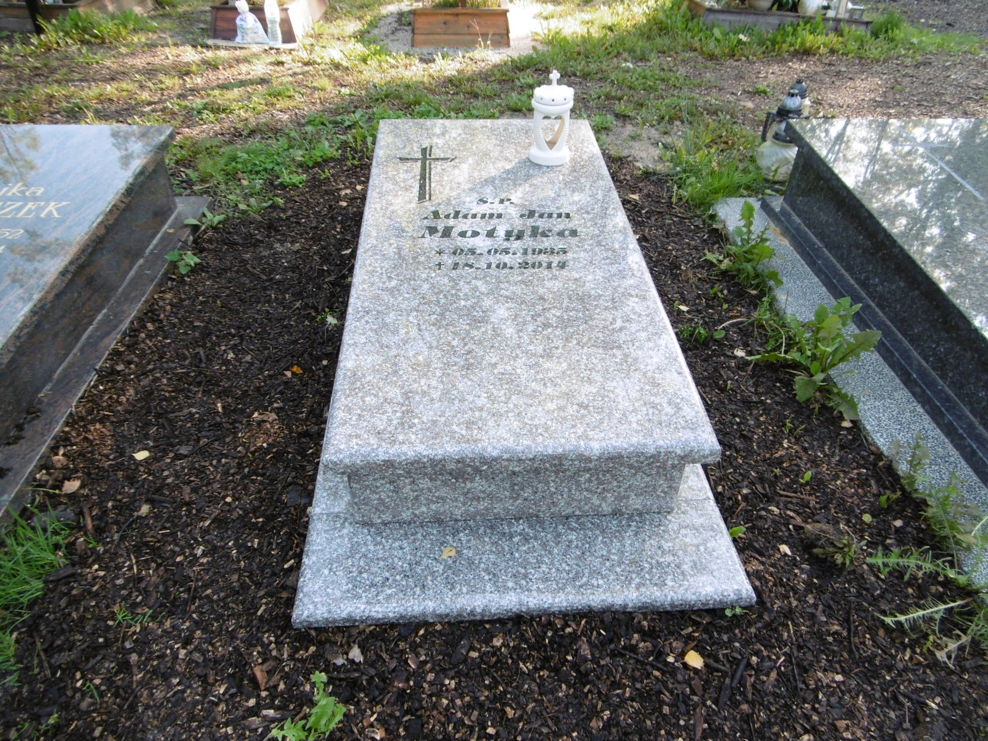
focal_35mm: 24
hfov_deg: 71.6
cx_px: 494
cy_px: 370
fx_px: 685
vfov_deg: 56.8
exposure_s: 1/60
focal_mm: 4.3
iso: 100
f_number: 3.1
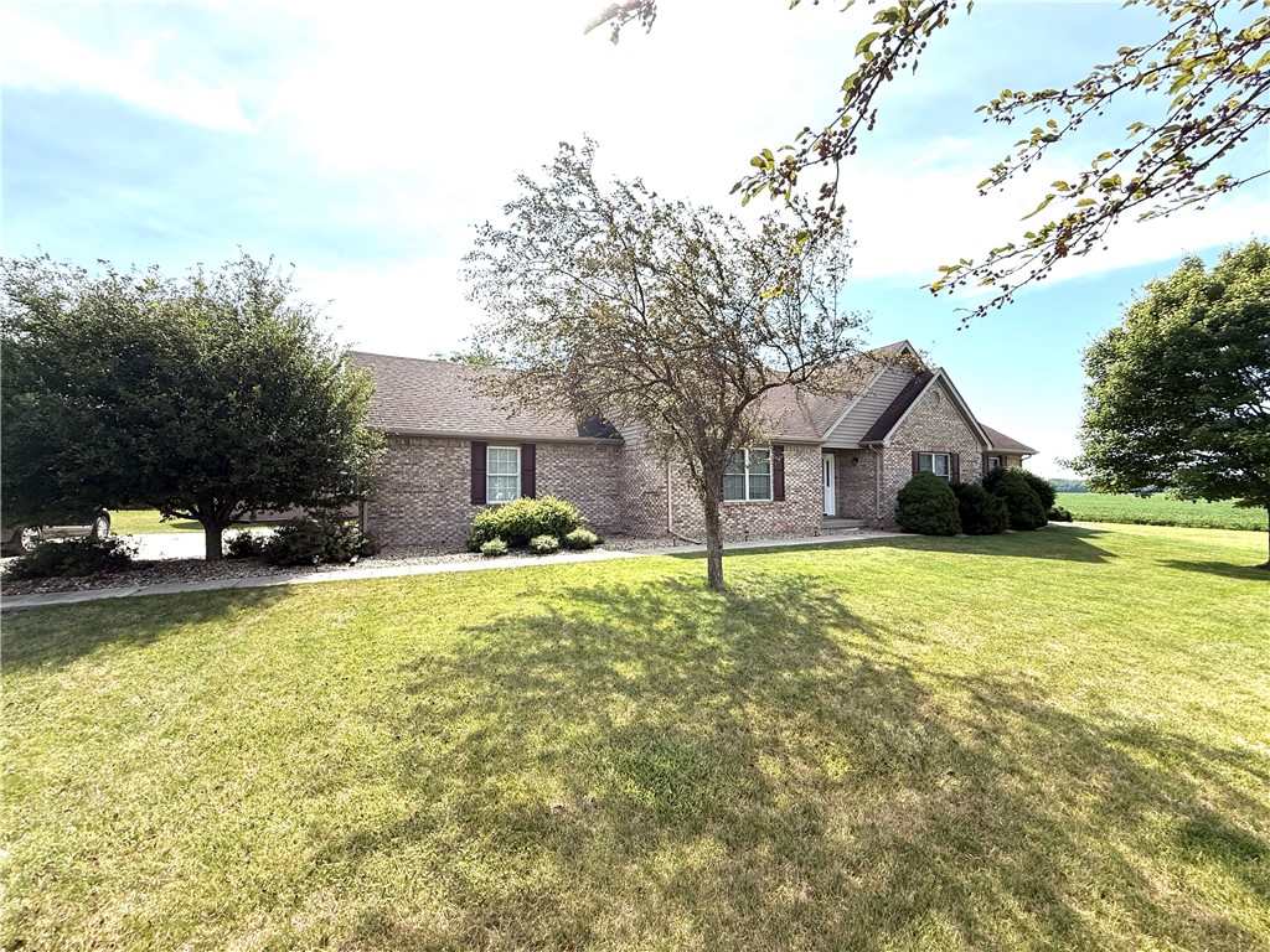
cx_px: 635
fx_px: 514
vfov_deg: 85.7
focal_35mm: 14
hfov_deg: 102.1
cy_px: 476
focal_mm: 2.22
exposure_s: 1/1848
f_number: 2.2
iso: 80
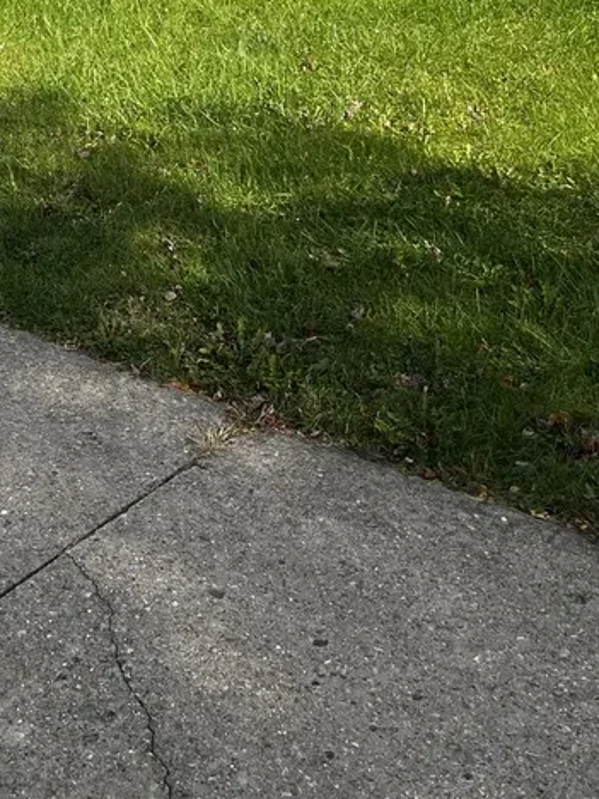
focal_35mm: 60
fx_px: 1384
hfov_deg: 23.4
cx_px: 7
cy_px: -61
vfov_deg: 29.3
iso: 50
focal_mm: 5.1
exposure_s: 1/2571
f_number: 1.6
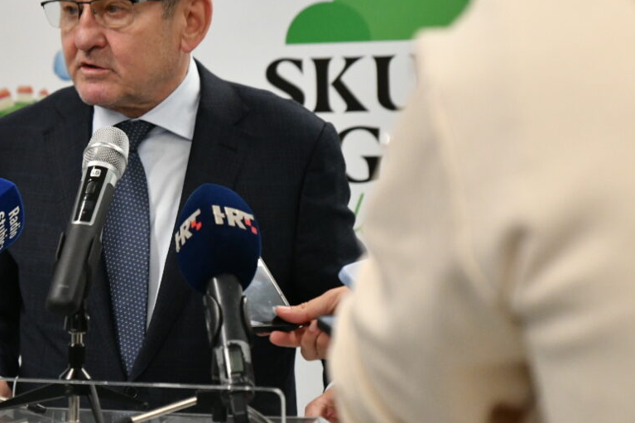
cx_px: 42
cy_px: 220
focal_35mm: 121
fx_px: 2134
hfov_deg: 16.7
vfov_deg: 11.3
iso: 2500
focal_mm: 58
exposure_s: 1/125
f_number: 4
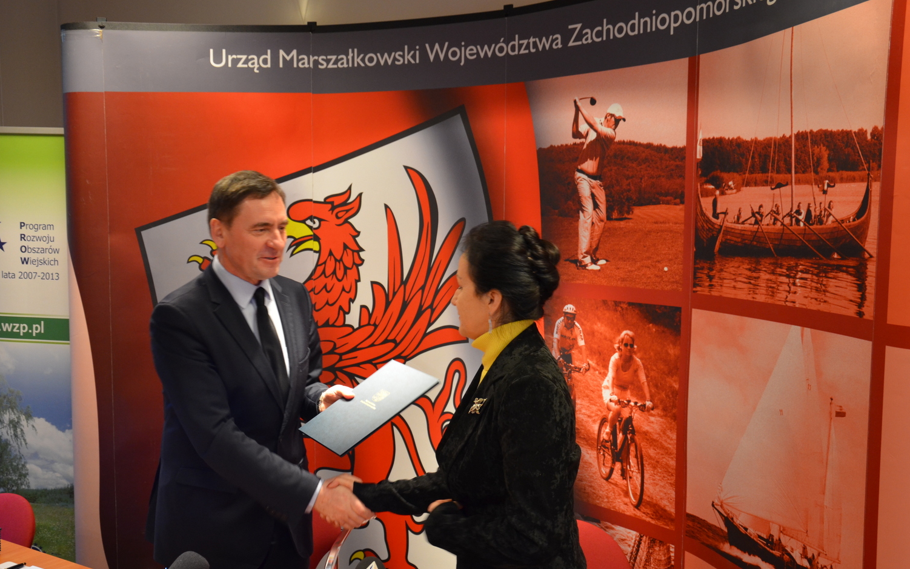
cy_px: 310
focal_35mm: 39
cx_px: 430
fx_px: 967
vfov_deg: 32.8
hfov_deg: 50.4
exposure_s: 1/40
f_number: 3.8
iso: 800
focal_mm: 24
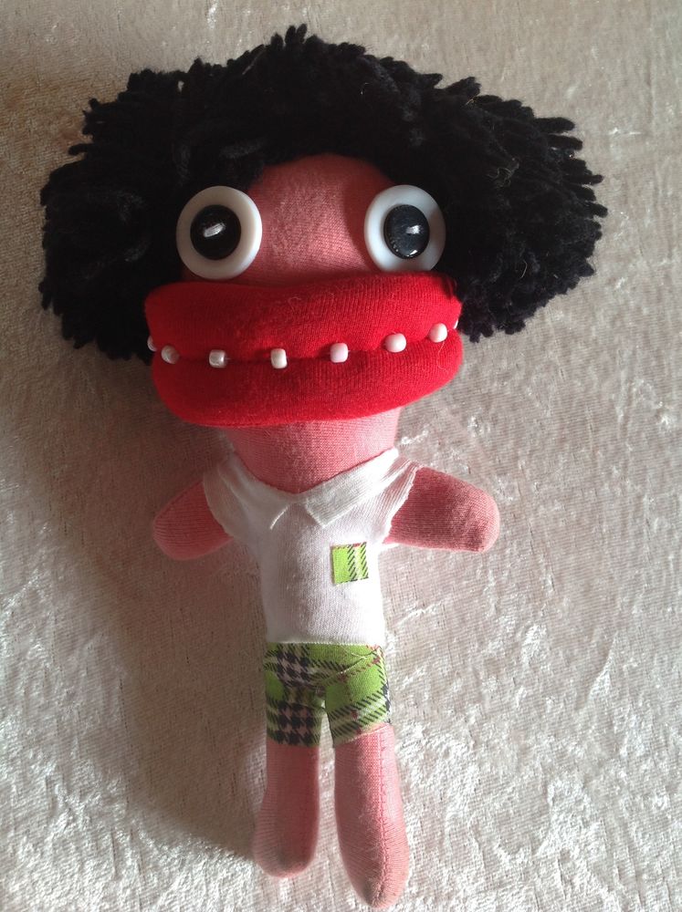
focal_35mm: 35
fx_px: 922
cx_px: 341
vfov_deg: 52.7
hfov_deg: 40.6
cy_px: 456
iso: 64
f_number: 2.4
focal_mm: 4.28
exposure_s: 1/40
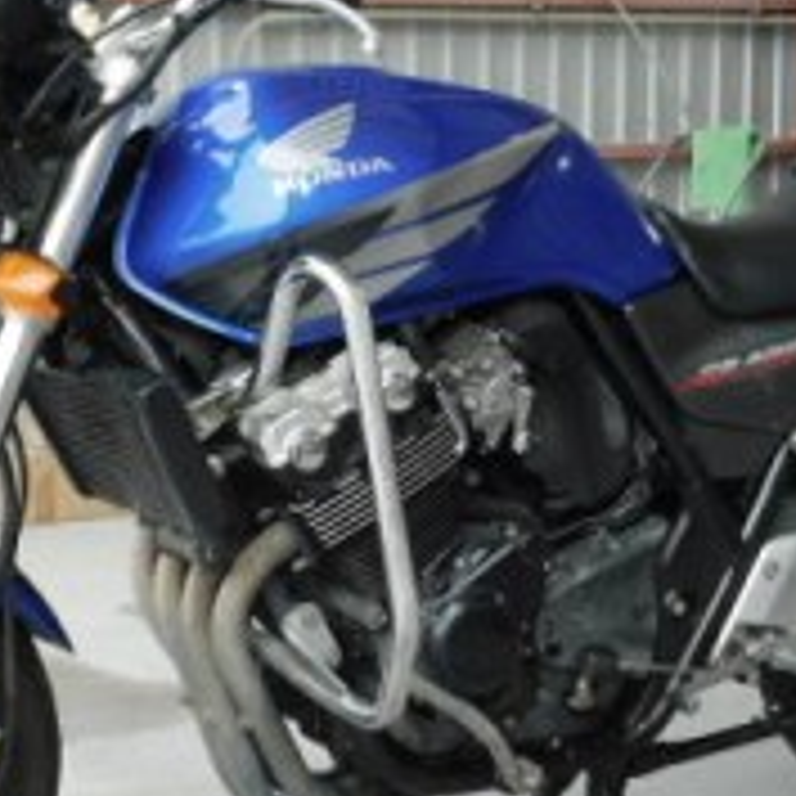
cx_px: 382
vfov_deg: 24.0
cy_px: 454
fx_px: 1873
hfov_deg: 24.0
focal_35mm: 72
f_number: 3.2
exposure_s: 1/40
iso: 125
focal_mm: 5.3
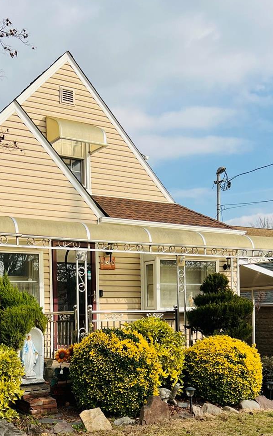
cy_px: 329
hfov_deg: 28.9
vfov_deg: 43.8
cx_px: 77
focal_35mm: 44
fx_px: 524
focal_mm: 5.7
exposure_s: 1/3077
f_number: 1.5
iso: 50
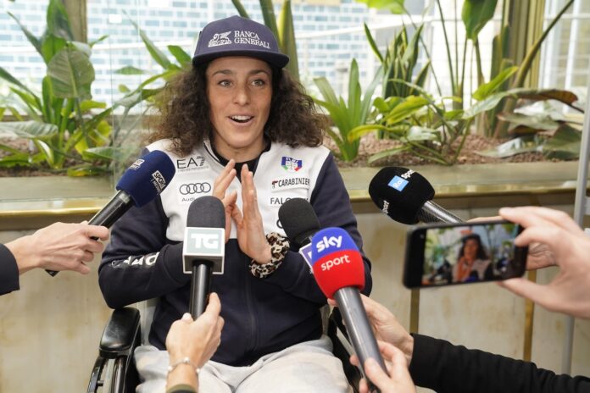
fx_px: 770
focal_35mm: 47
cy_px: 196
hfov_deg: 41.9
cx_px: 295
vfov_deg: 28.6
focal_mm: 47
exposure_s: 1/250
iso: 1600
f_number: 4.5
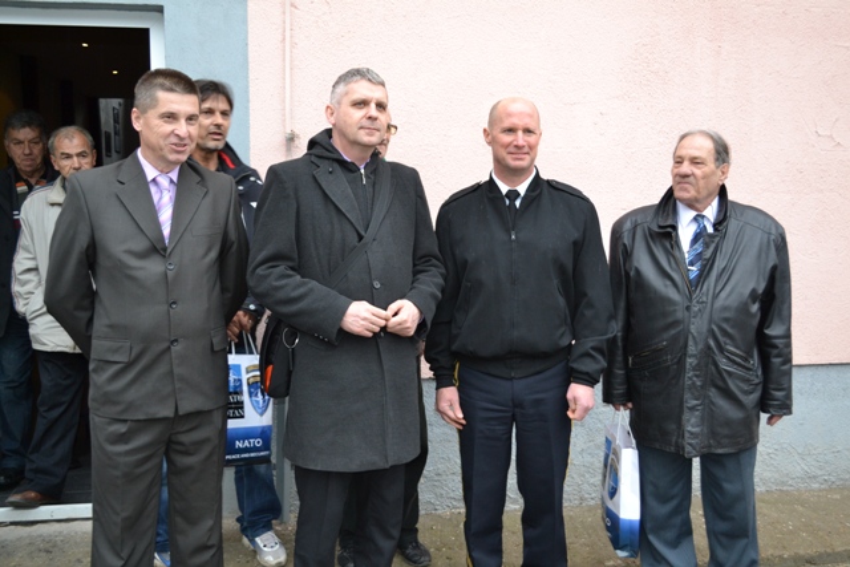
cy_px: 284
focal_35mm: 36
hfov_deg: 53.1
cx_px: 425
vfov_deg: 36.9
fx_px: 850
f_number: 4
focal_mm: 24
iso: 640
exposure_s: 1/60
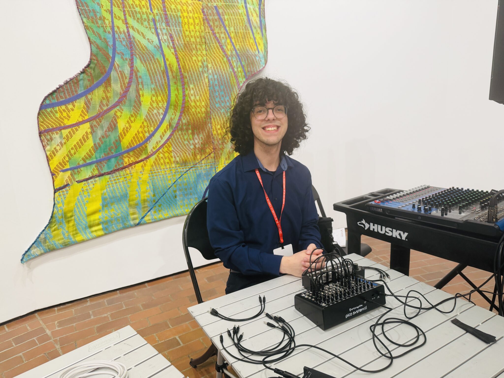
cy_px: 189
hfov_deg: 71.6
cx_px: 252
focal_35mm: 24
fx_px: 349
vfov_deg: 56.8
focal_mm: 6.76
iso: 160
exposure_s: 1/120
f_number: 1.78
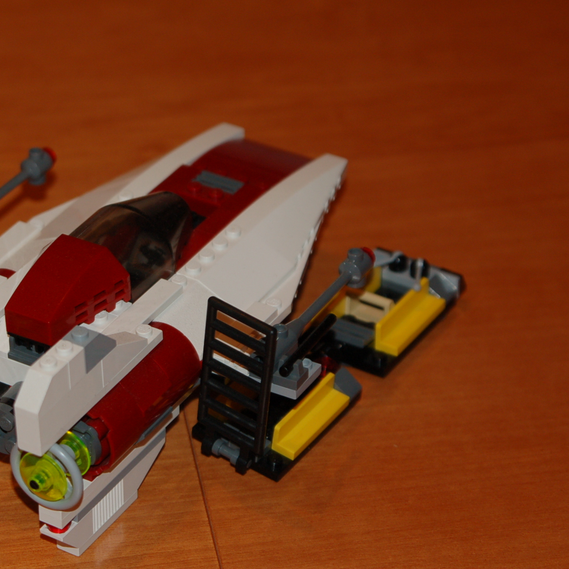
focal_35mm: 135
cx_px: 145
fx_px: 2511
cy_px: 284
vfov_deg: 12.9
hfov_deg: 12.9
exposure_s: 1/60
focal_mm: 70
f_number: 5
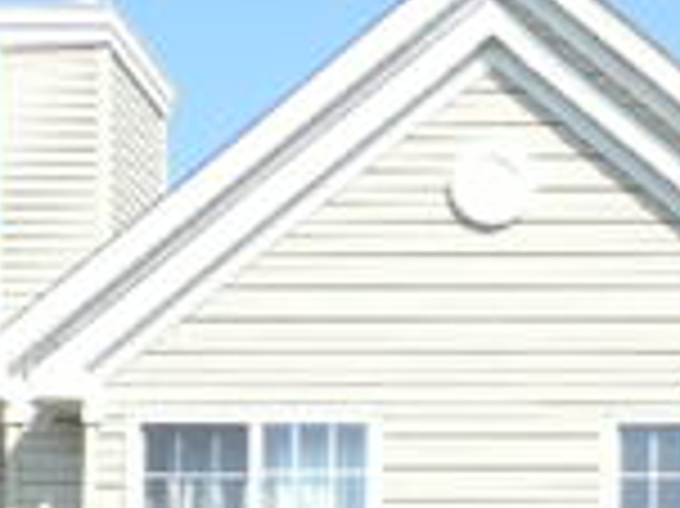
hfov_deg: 15.5
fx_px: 2336
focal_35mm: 119
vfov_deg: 11.3
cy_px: 1007
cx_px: 959
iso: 100
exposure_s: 1/500
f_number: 3.3
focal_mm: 4.6
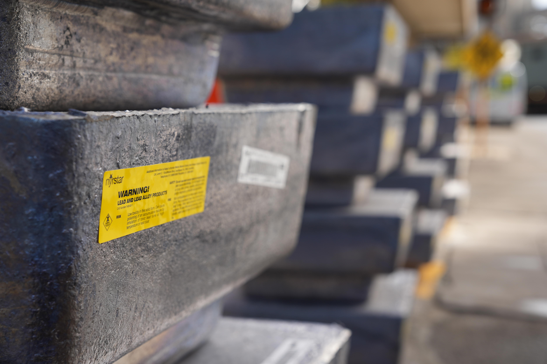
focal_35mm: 52
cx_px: 274
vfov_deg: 26.0
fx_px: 790
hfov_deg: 38.2
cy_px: 182
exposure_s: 1/250
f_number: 4.5
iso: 100
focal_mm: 52
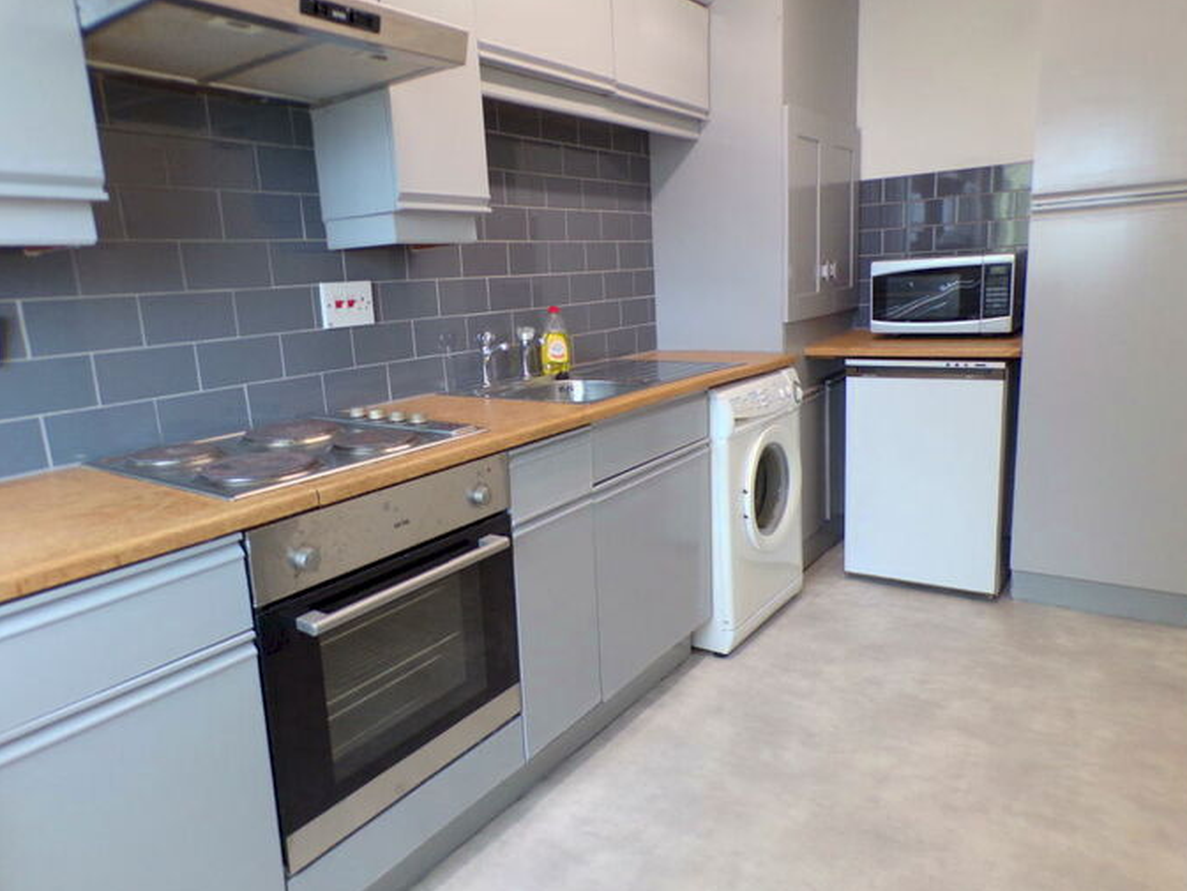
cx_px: 586
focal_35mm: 25
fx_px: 857
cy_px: 445
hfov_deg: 69.4
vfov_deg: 54.9
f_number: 3
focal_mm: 4.3
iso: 165
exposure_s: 1/34
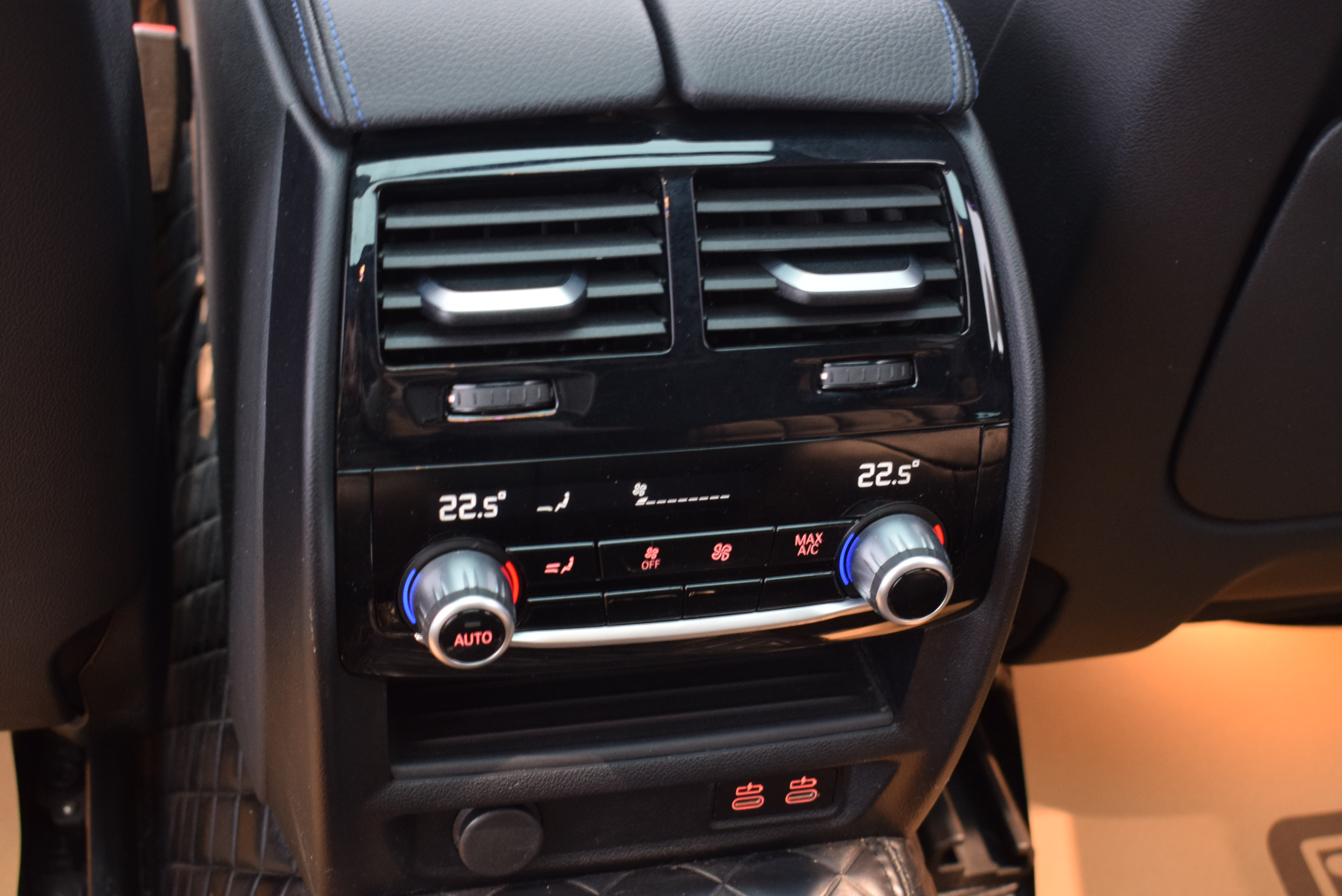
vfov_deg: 25.7
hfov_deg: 37.8
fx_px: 1960
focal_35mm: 53
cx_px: 668
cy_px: 498
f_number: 5.6
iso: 1000
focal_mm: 31
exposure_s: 1/6
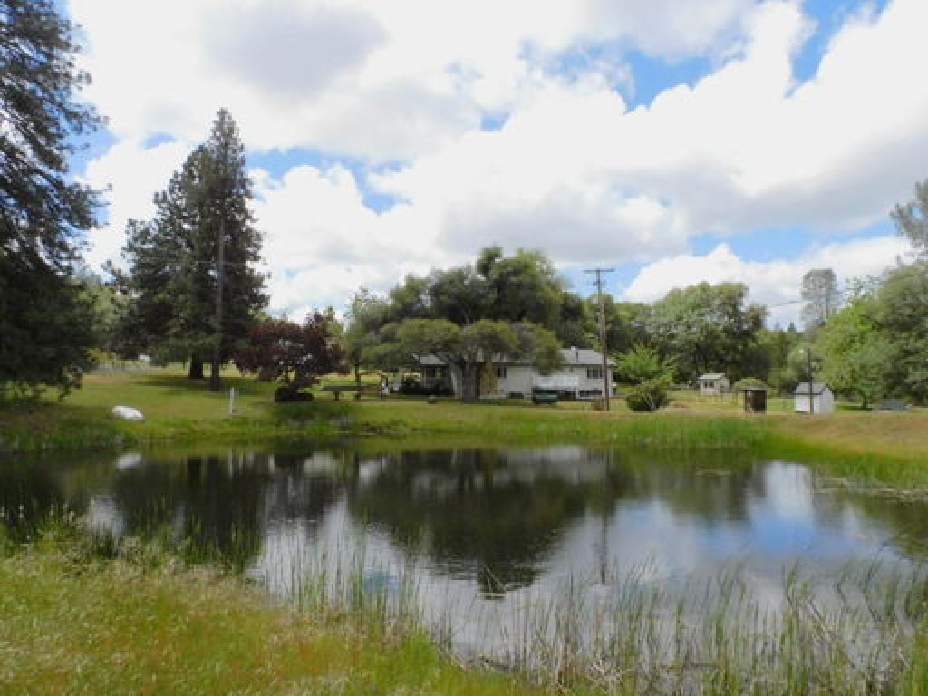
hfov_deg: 71.6
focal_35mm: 24
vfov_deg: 56.8
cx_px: 464
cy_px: 348
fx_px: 643
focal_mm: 4.3
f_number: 7.6
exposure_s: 1/1600
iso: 800
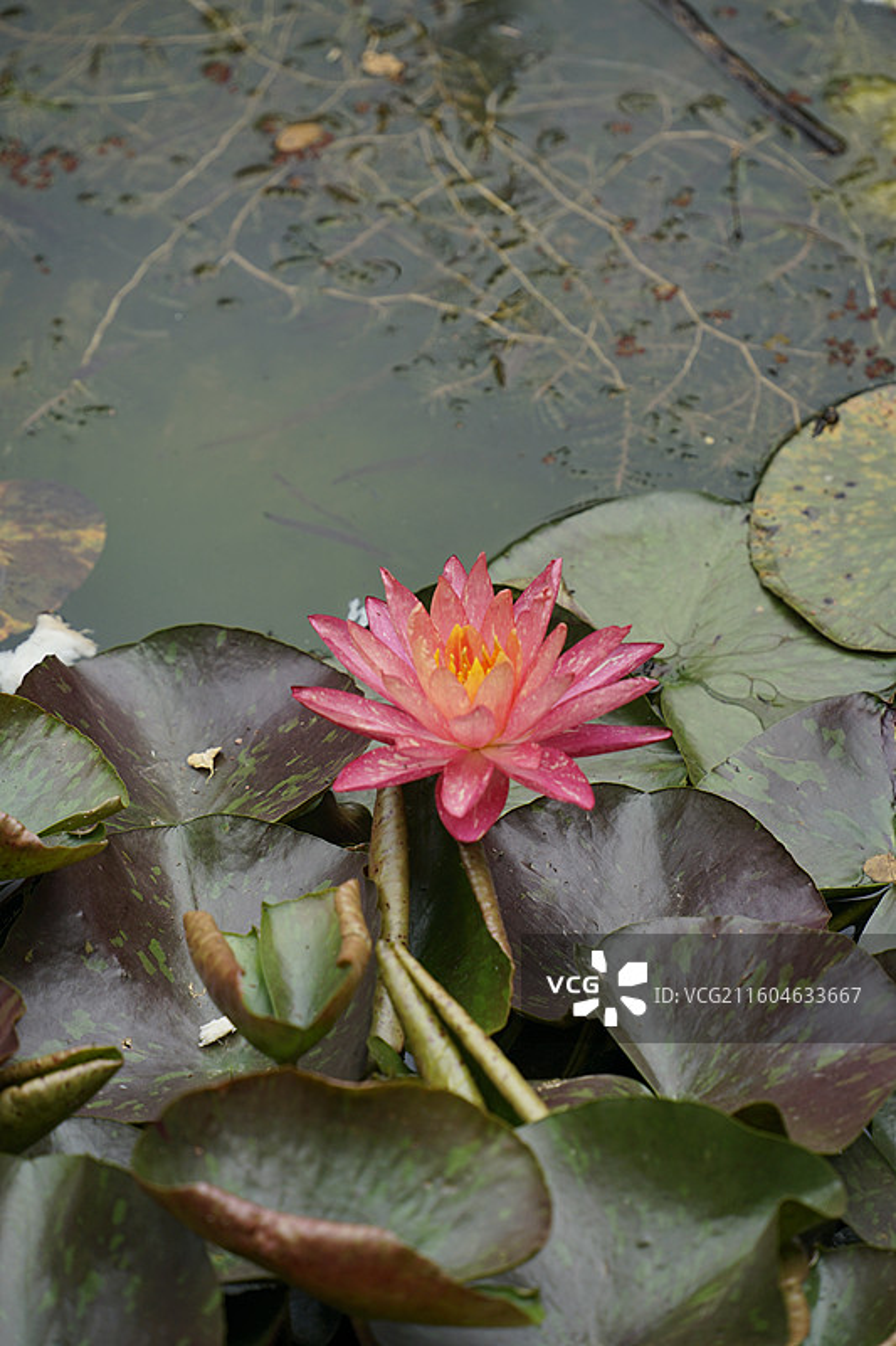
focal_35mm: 200
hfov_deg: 6.9
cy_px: 673
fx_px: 7469
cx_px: 448
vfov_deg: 10.3
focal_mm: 200
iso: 125
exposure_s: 1/400
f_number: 5.6
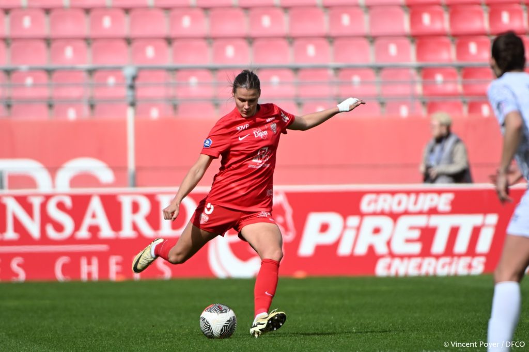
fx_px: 8813
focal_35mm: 600
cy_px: 176
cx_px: 264
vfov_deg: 2.3
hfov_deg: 3.4
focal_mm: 400
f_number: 4
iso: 400
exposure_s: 1/3200
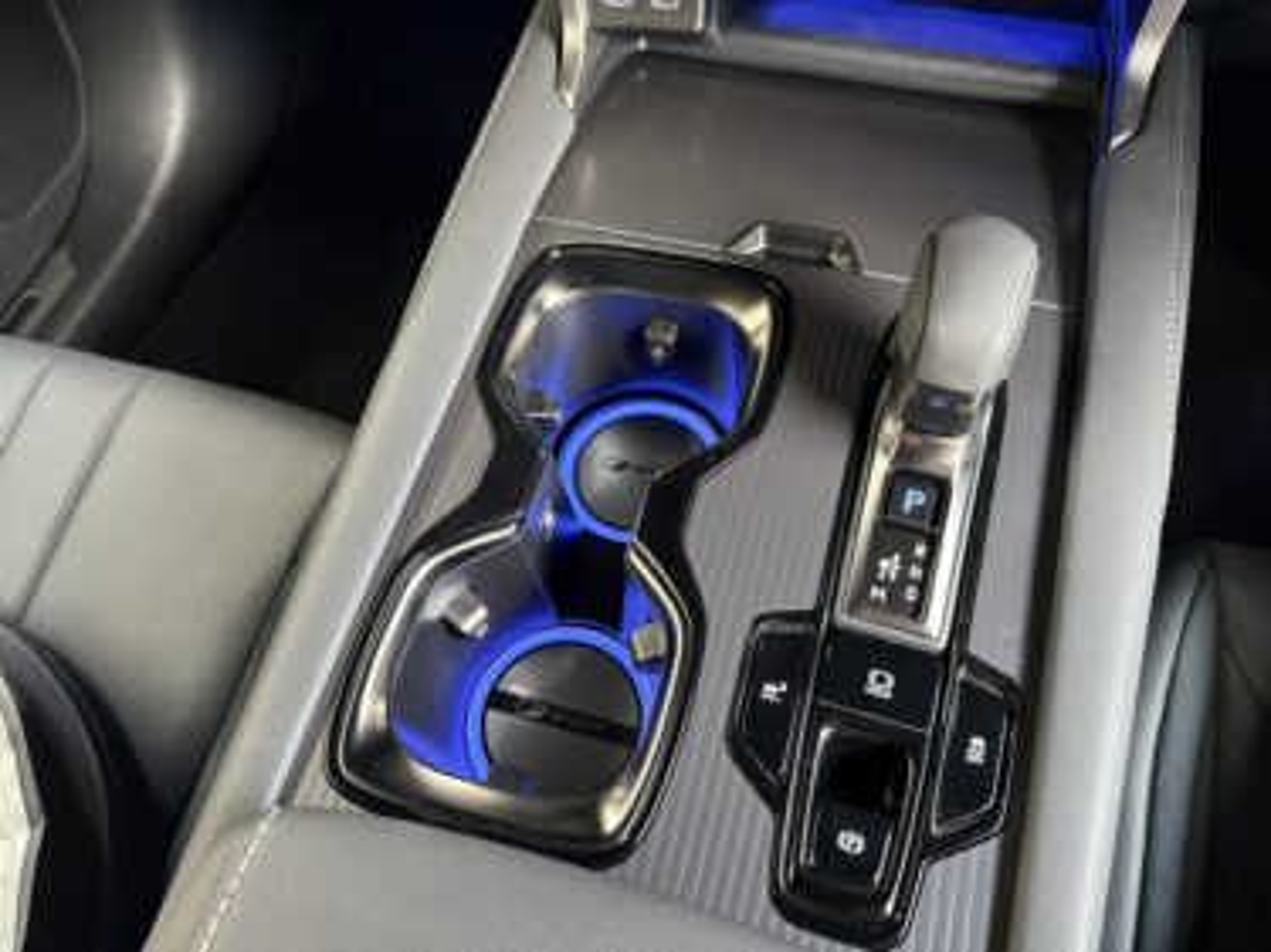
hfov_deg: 71.6
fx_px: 881
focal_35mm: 24
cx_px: 636
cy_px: 476
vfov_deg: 56.8
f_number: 1.78
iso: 640
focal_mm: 6.76
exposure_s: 1/50
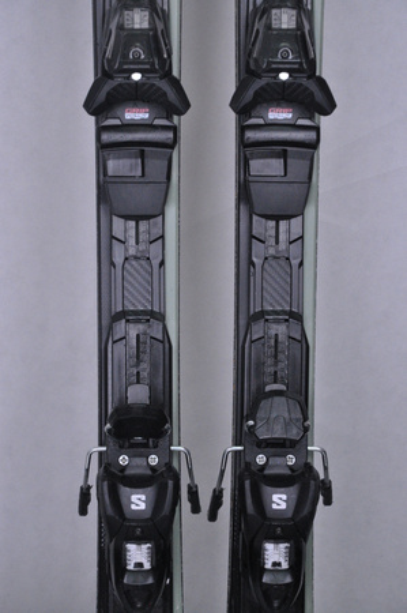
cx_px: 204
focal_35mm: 112
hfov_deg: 12.2
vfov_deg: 18.2
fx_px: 1912
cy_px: 306
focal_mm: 75
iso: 3200
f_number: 8
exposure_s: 1/125
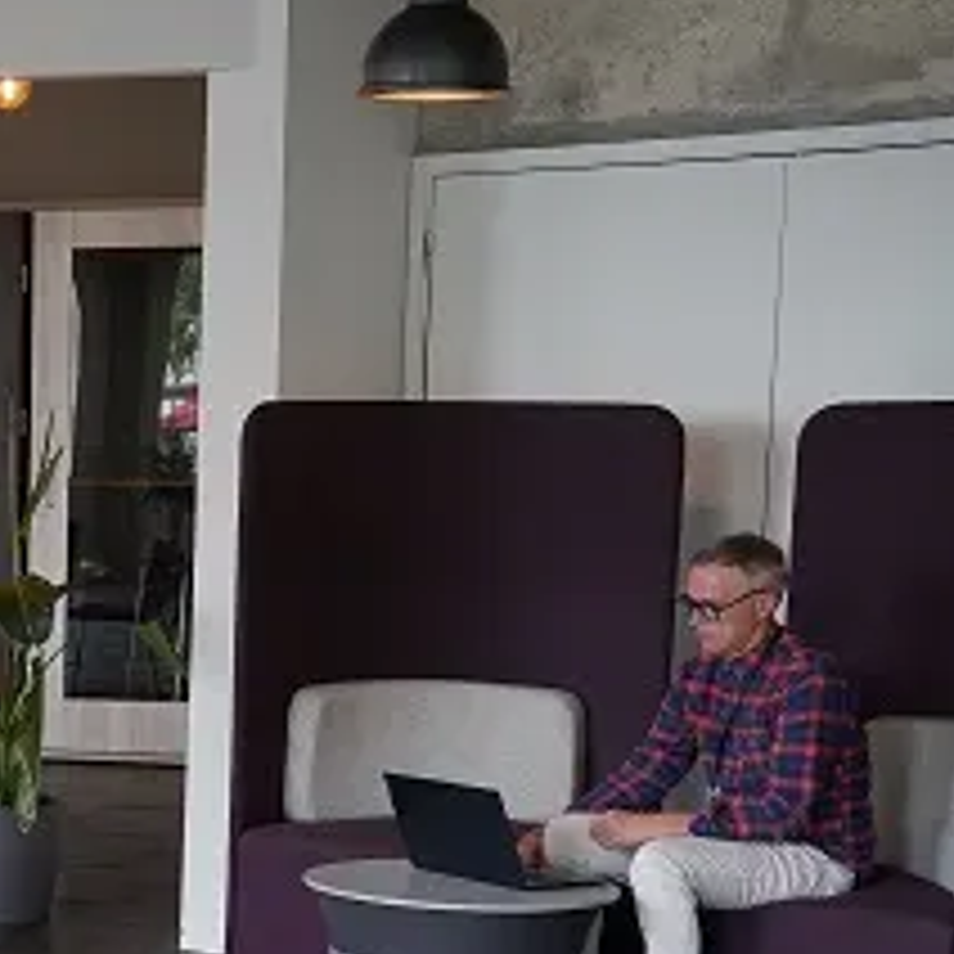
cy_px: 846
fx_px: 2909
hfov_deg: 16.0
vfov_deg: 18.3
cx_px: -729
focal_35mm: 93
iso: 640
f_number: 4
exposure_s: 1/160
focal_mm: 31.1
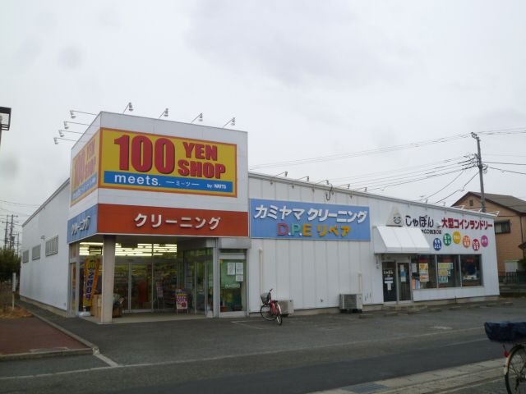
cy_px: 197
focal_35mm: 33
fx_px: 501
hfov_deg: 55.4
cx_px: 263
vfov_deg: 42.9
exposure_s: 1/100
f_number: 3.5
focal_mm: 5.9
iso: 80
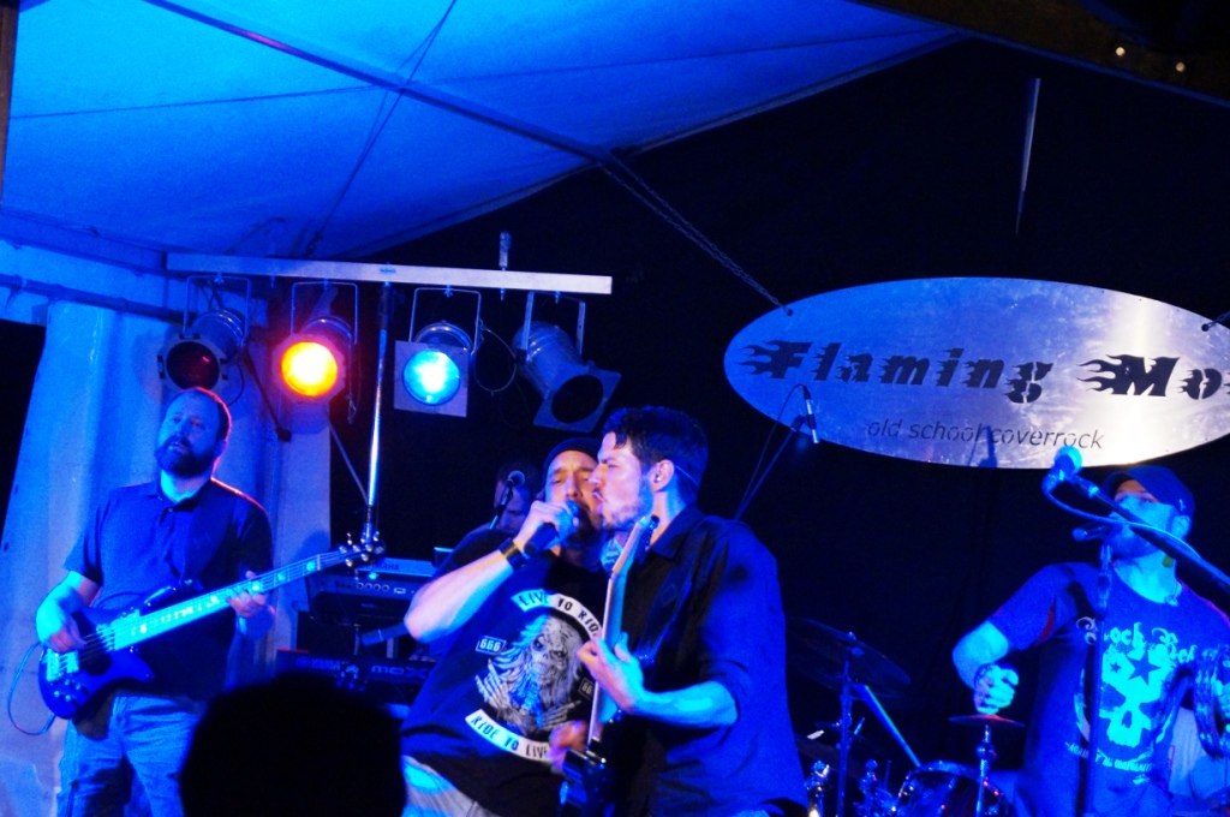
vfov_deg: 16.5
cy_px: 408
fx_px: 2815
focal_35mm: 82
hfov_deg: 24.6
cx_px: 615
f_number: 5.6
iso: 3200
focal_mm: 55
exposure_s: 1/40
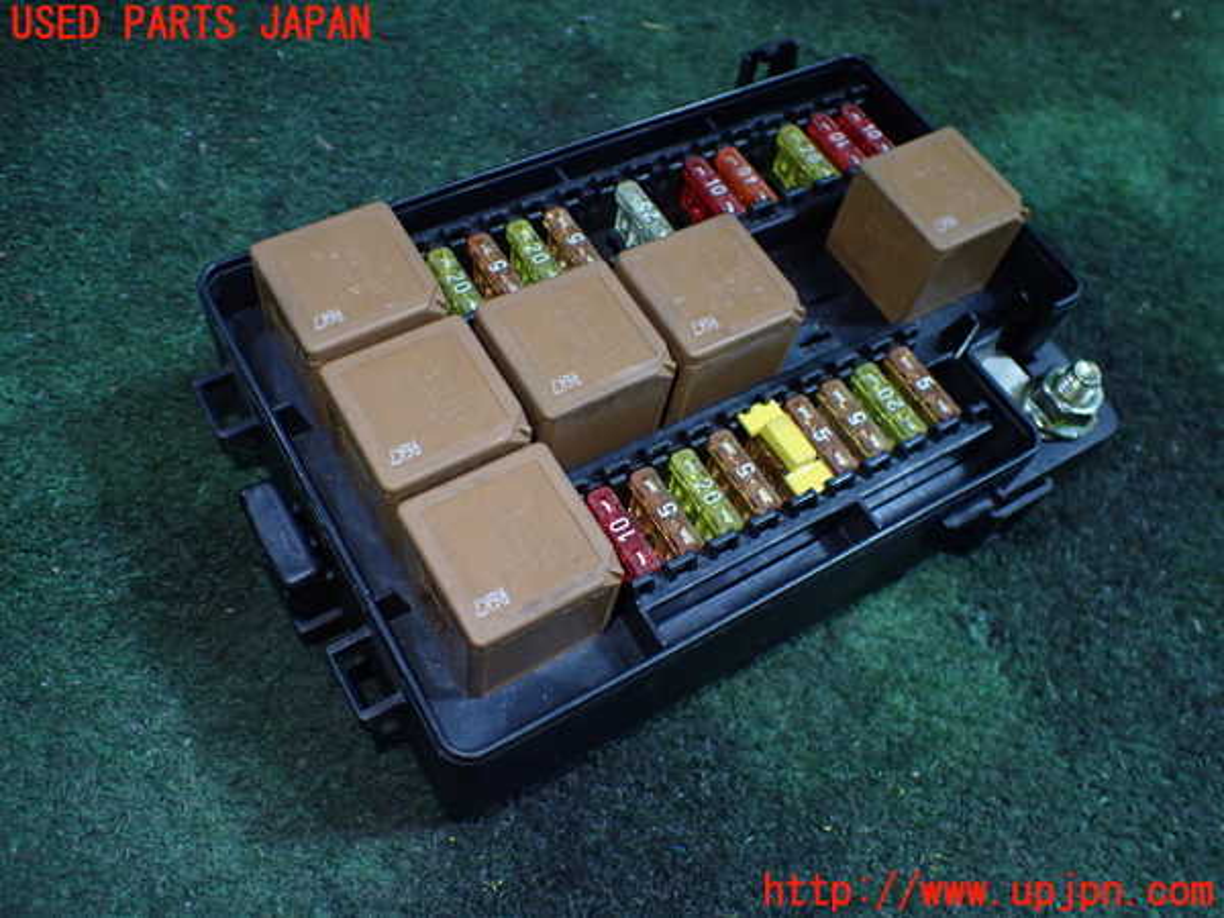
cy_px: 459
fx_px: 1061
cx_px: 612
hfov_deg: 60.0
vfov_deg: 46.8
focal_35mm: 30
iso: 800
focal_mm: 5.4
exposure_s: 1/125
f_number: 2.3
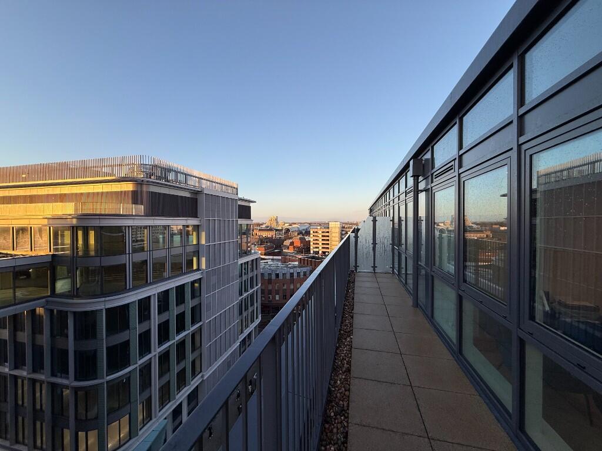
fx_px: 243
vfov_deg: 85.7
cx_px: 301
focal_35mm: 14
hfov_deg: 102.1
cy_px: 226
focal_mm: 2.22
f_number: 2.2
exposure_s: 1/290
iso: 50
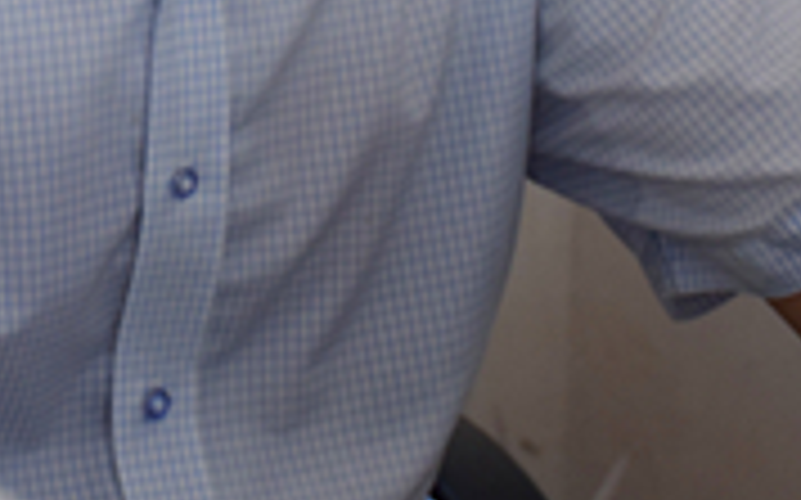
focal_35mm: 216
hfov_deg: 9.7
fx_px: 4712
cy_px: -259
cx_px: 266
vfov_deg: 6.0
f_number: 5.6
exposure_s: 1/125
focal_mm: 42
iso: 800
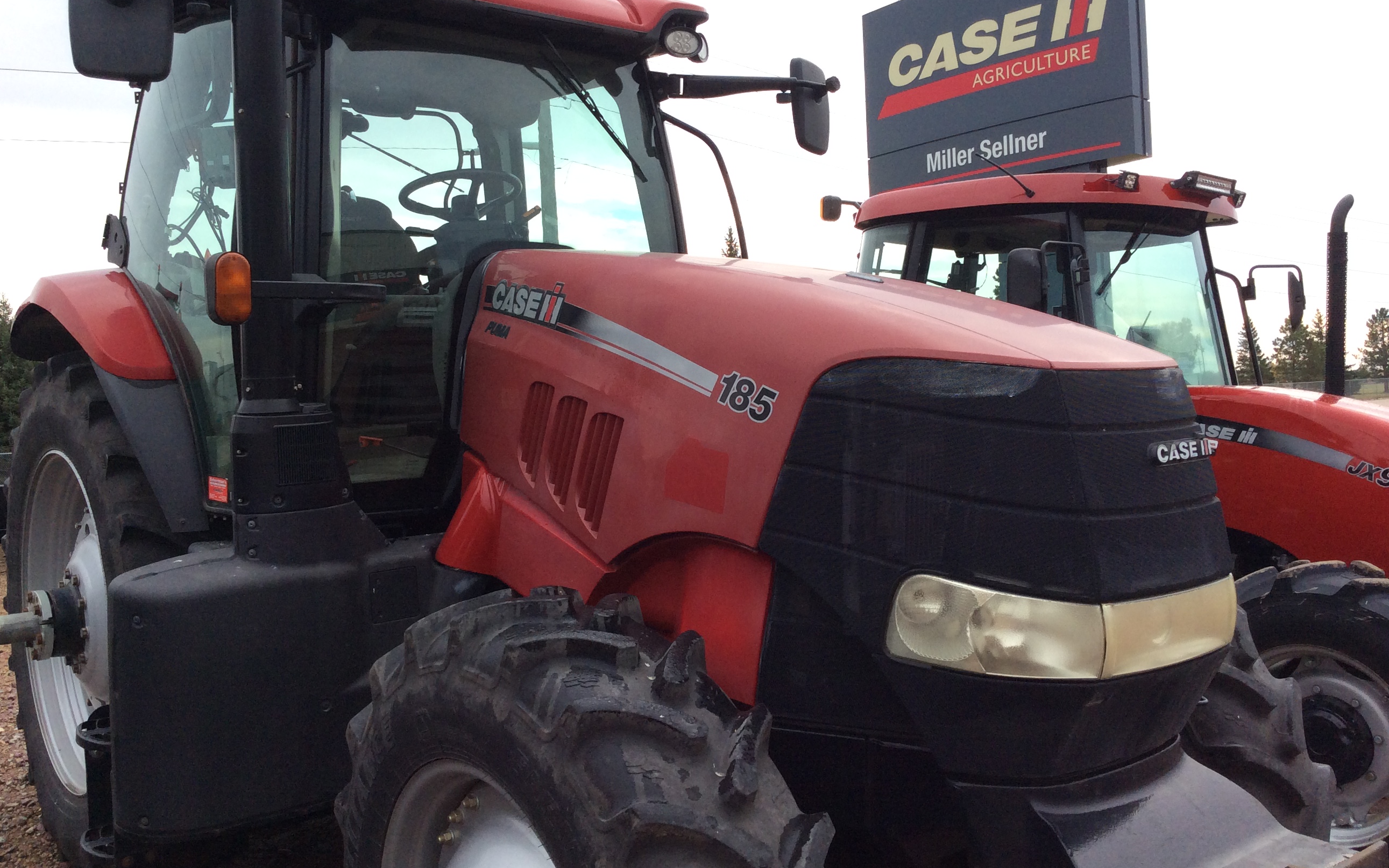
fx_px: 1287
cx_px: 693
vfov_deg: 37.3
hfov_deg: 56.7
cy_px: 403
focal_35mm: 34
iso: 32
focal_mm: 3.3
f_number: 2.4
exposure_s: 1/697
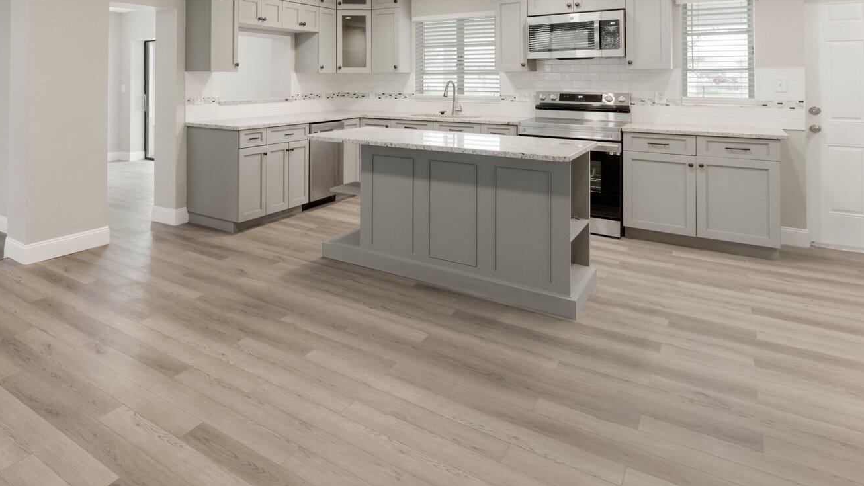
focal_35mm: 23
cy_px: 77
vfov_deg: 46.1
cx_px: 247
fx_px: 527
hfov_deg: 74.6
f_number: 4
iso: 400
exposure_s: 1/13
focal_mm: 14
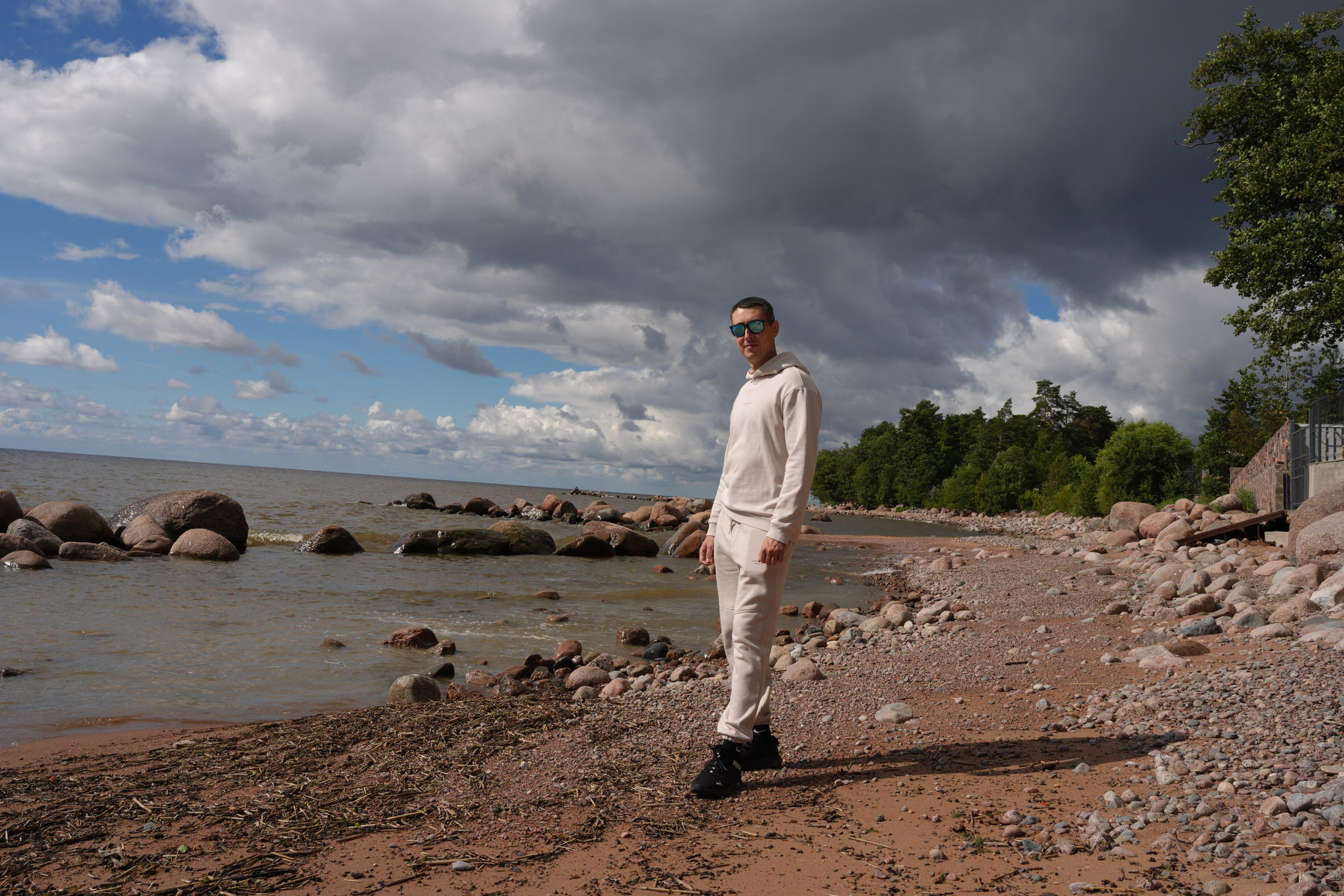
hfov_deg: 61.9
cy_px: 383
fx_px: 1120
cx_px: 655
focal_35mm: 30
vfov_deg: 43.5
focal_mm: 24
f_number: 9
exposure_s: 1/320
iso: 64
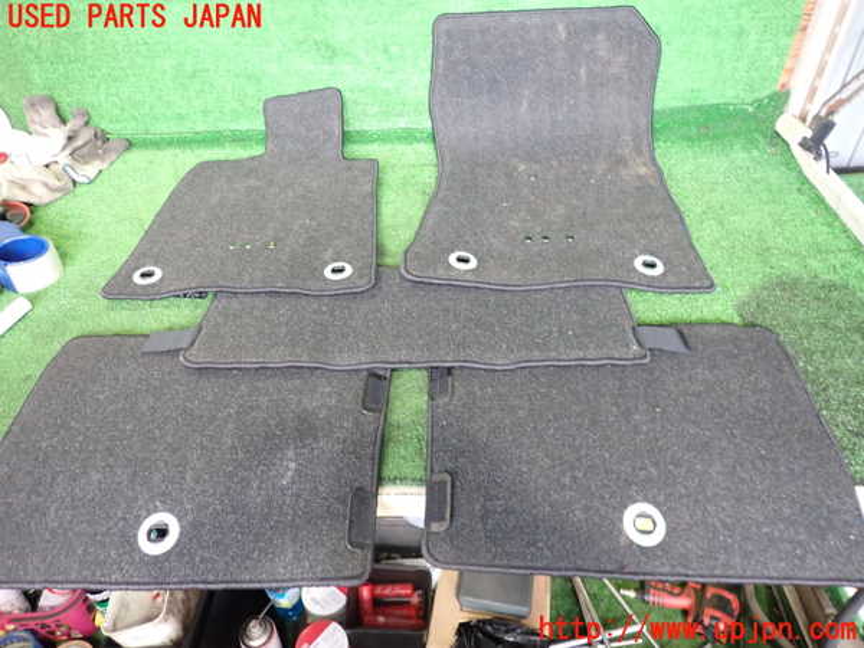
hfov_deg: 69.4
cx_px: 432
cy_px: 324
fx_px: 624
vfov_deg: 54.9
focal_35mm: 25
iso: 400
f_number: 2
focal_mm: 4.5
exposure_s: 1/30
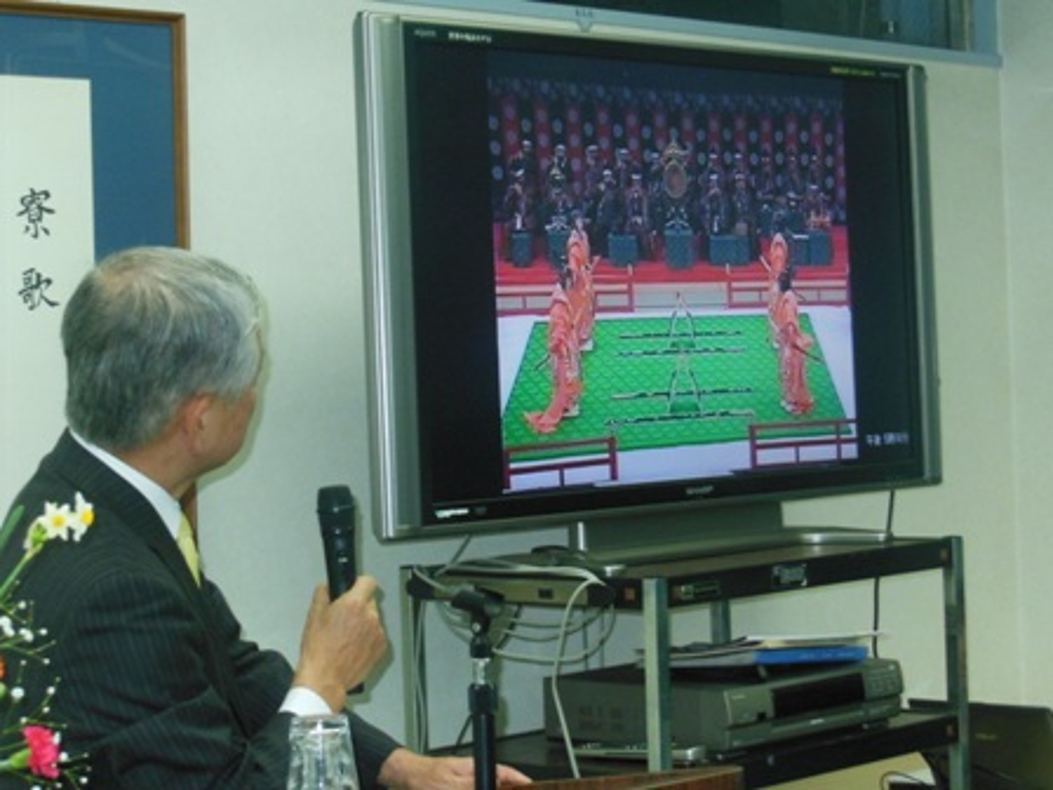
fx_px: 2829
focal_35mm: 93
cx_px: 526
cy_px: 395
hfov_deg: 21.1
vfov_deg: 15.9
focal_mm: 16.5
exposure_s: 1/60
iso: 1000
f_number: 5.6
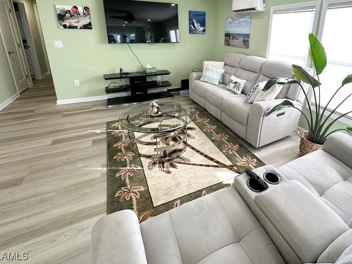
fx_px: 193
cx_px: 209
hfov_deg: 83.7
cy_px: 87
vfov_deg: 66.7
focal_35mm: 19
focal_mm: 2.22
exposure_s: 1/120
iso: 100
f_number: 2.2
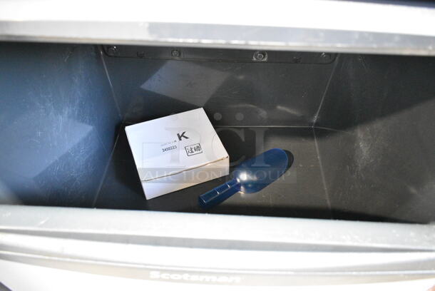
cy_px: 146
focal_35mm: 27
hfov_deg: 67.3
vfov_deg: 48.0
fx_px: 327
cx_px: 218
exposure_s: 1/50
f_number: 3.5
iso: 6400
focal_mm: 18
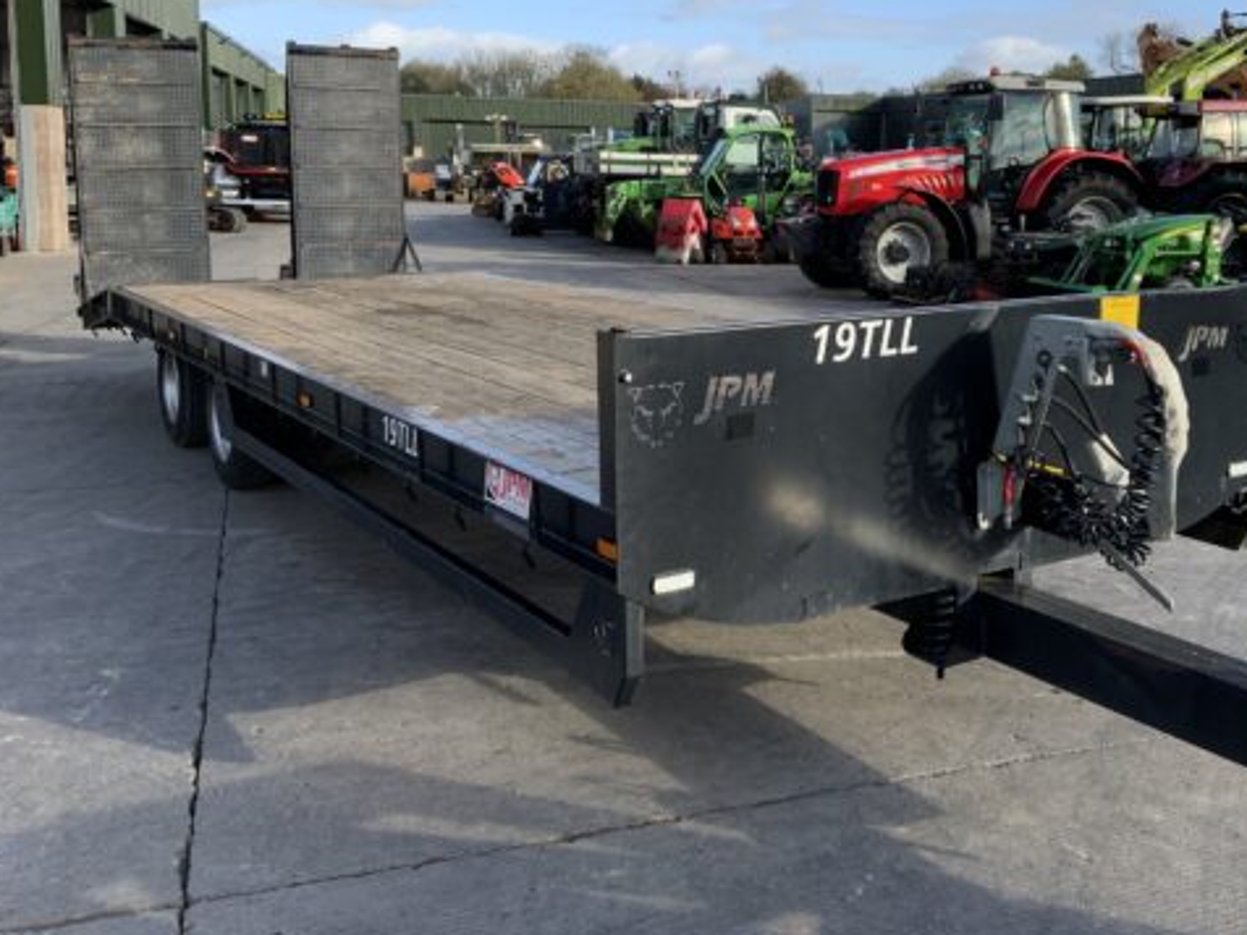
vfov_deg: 36.5
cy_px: 322
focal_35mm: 39
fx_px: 1405
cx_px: 820
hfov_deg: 47.2
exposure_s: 1/869
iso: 16
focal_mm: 3
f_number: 1.8
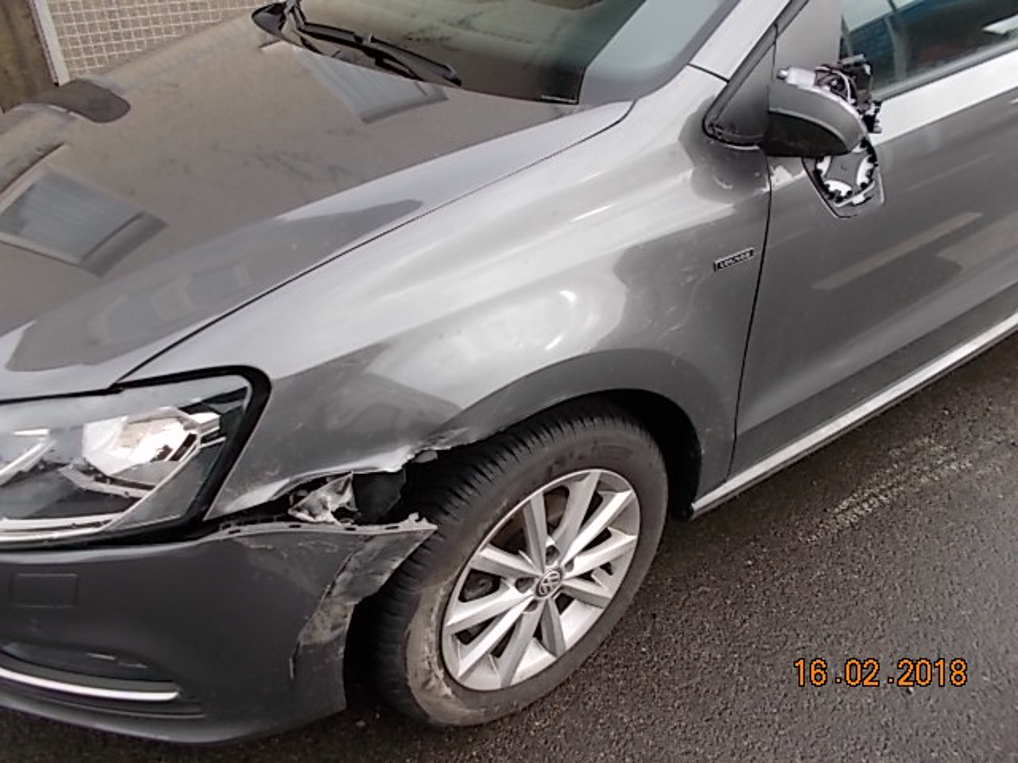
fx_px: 765
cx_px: 509
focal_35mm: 26
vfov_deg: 53.1
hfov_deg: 67.3
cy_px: 382
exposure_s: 1/125
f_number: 3.2
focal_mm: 4.6
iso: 80
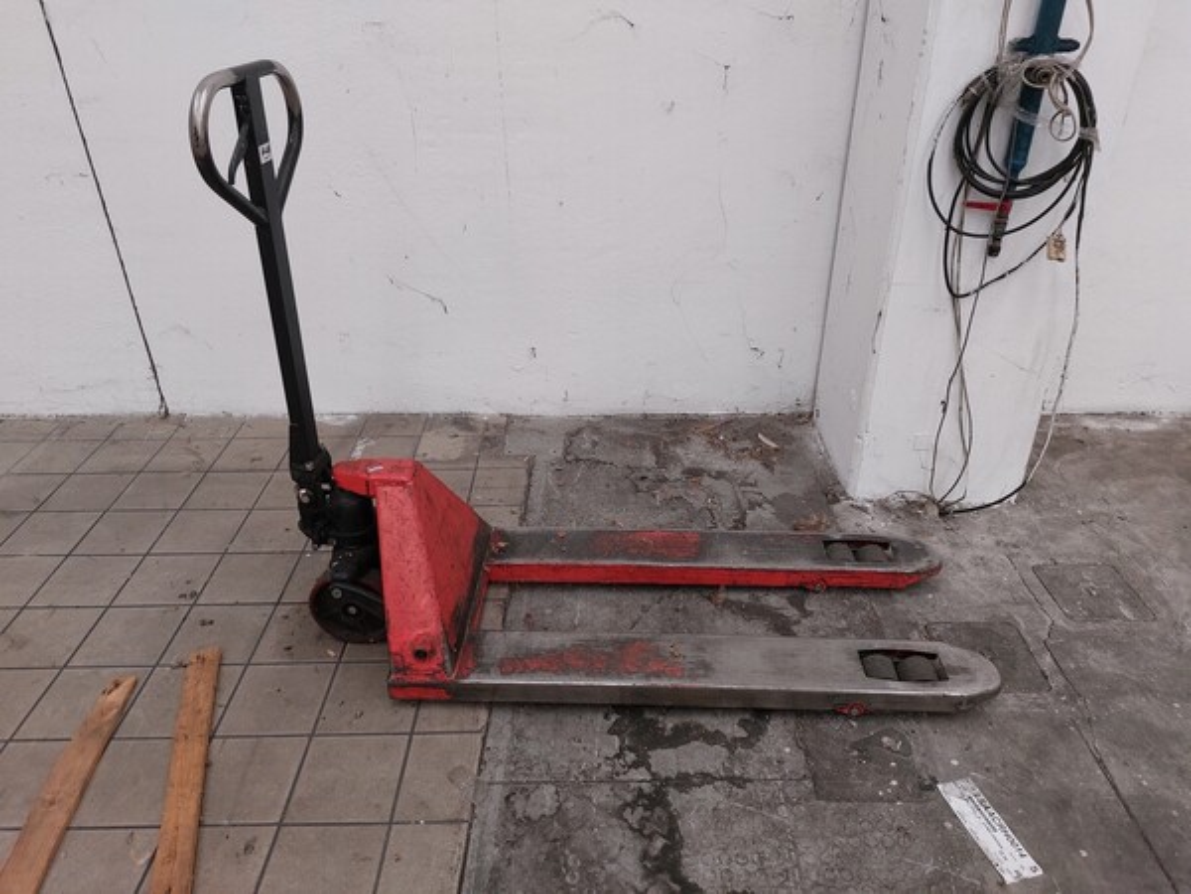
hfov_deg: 71.6
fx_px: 826
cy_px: 447
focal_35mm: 24
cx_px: 596
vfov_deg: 56.8
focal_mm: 5.23
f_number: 1.8
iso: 160
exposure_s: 1/50
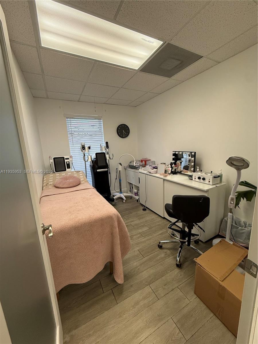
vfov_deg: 102.1
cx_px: 129
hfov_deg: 85.7
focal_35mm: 14
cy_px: 172
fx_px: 139
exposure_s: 1/120
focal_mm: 2.22
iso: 320
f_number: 2.2
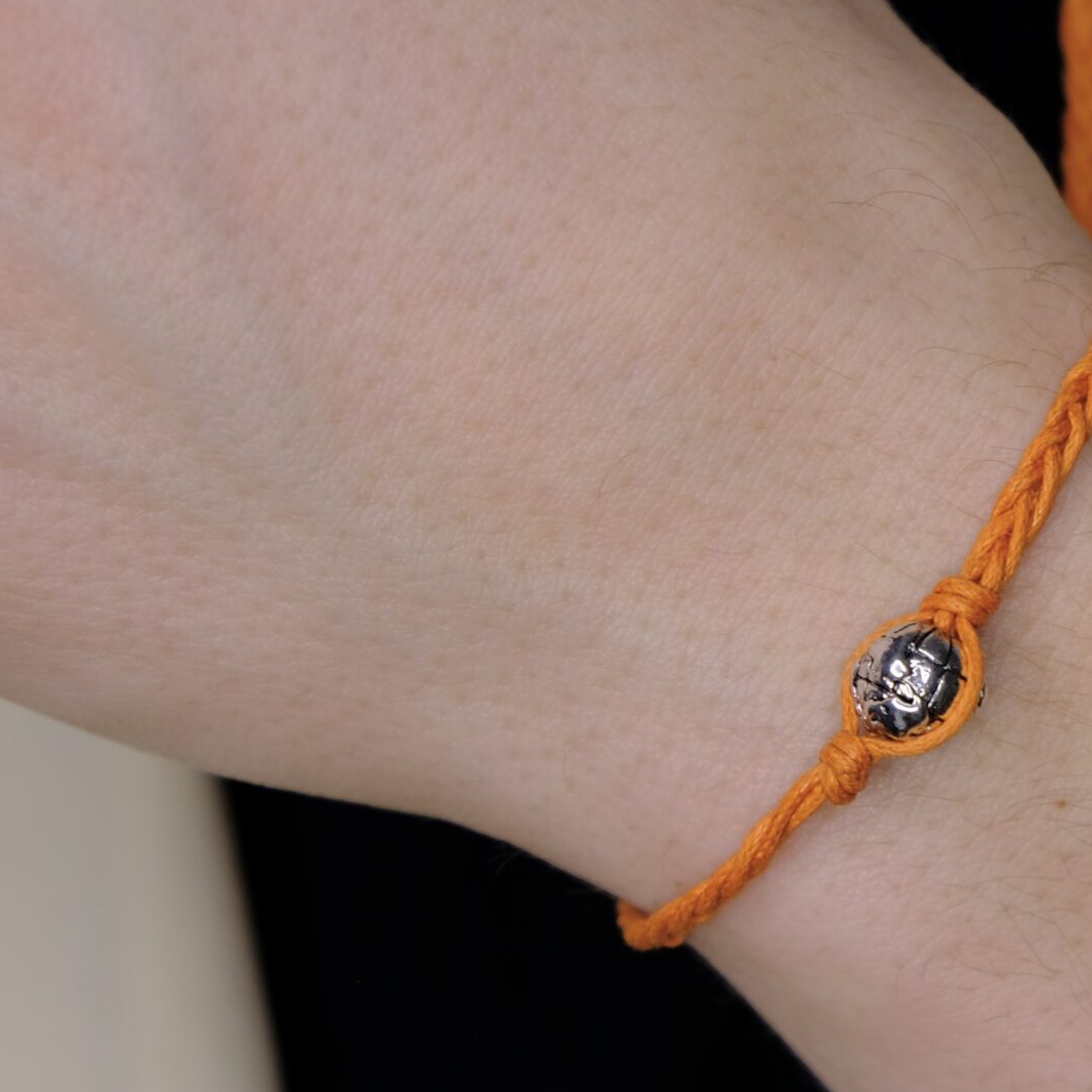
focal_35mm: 75
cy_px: 647
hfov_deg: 22.7
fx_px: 2677
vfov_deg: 23.0
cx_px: 915
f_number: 4
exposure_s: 1/60
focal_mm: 32.9
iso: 250
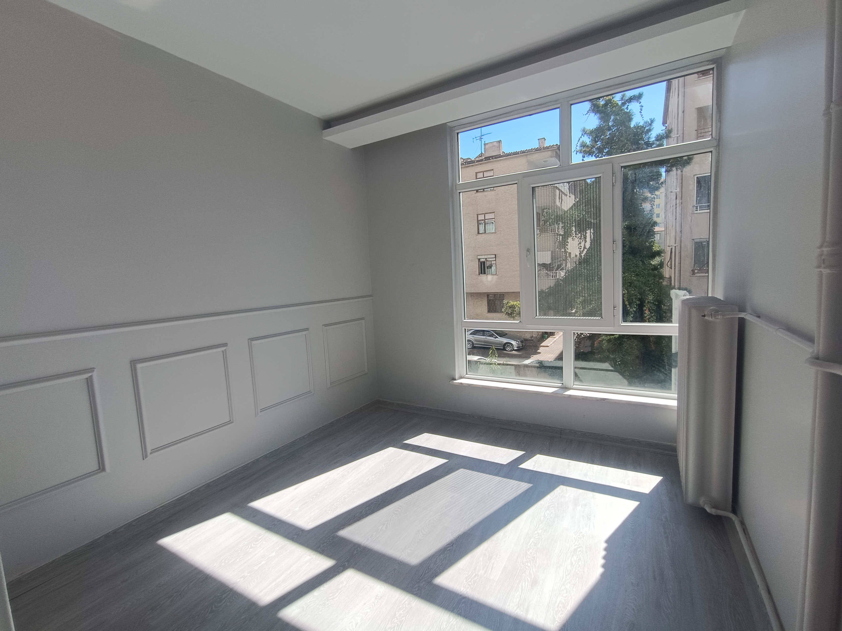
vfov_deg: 78.1
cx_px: 421
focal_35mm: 16
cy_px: 316
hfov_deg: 94.5
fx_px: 389
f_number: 2.2
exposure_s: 1/487
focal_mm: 1.66
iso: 50
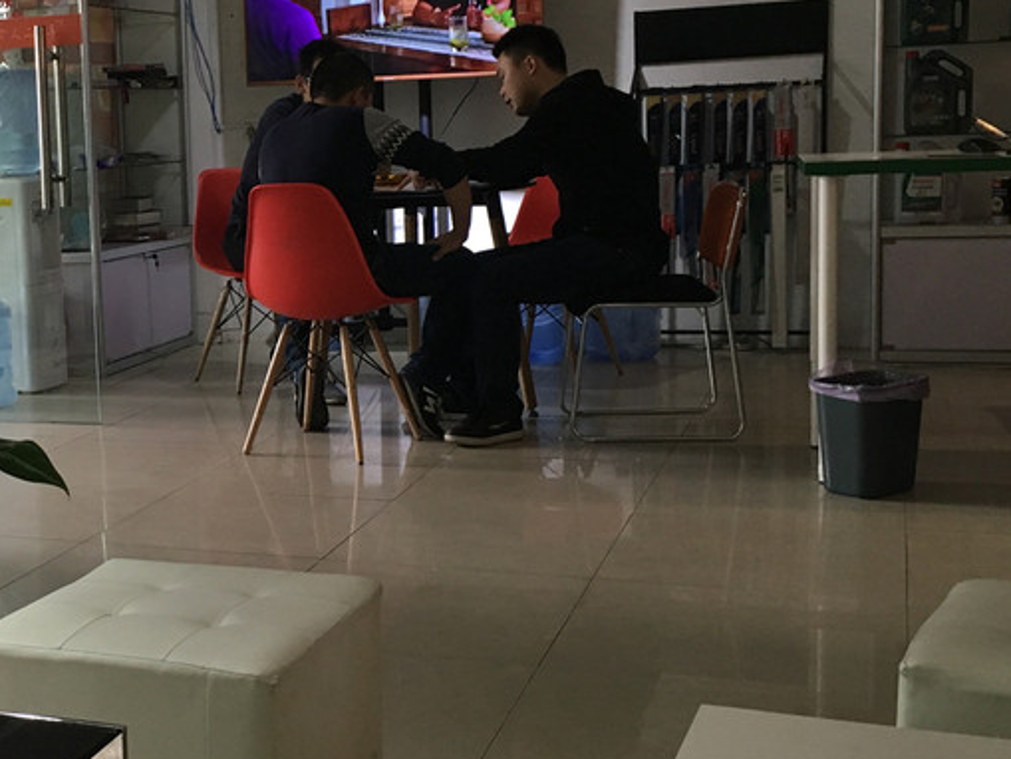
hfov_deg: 32.5
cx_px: 147
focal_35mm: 57
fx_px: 1665
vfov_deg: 25.7
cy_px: 356
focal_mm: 4.15
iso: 125
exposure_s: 1/33
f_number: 2.2
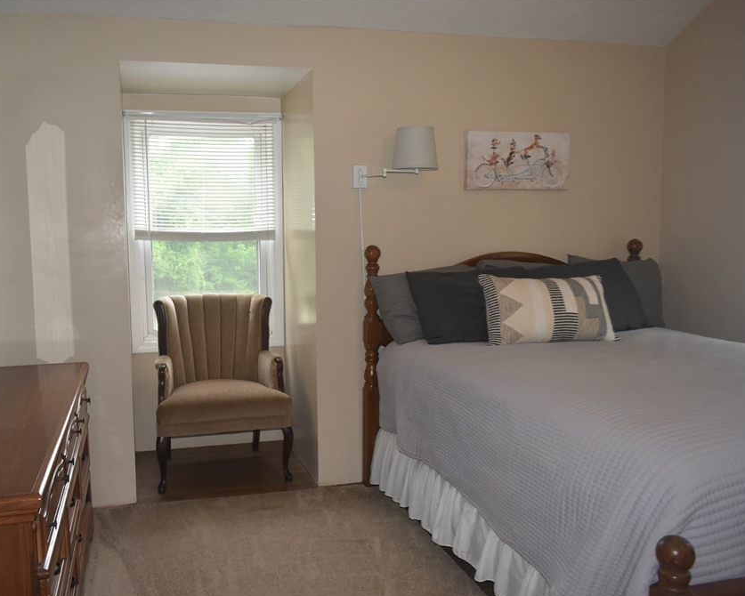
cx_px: 301
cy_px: 299
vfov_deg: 47.1
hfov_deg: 56.8
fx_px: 684
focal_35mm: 31
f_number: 4.5
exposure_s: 1/80
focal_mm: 18
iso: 800
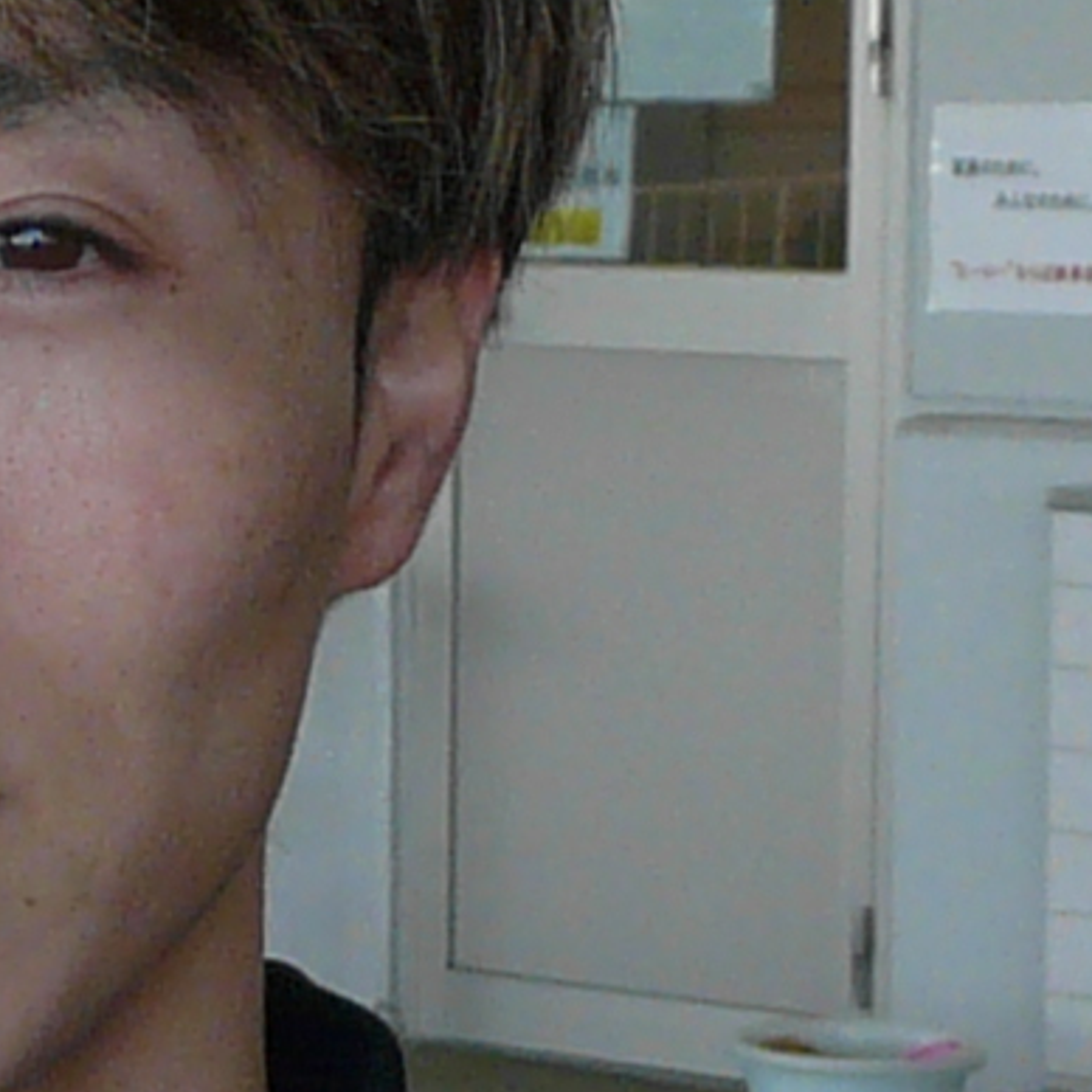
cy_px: 1295
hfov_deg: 8.1
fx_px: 7495
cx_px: -704
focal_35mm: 210
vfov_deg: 8.3
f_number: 2.8
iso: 100
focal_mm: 4.6
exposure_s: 1/100
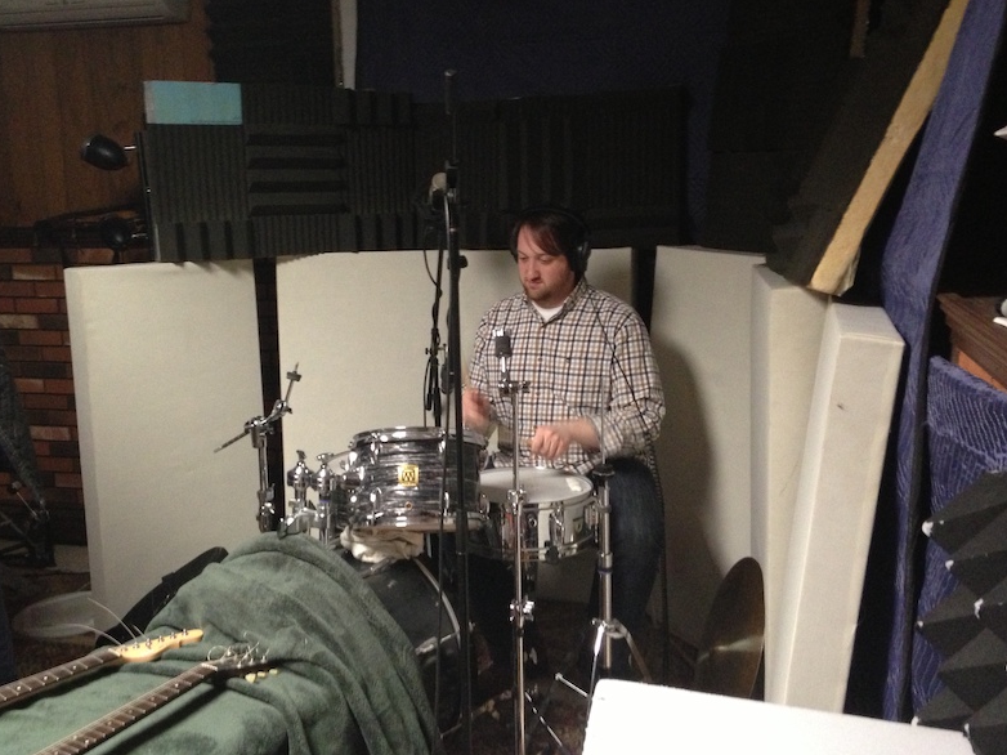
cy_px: 365
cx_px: 440
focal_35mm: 38
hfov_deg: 48.9
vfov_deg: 37.7
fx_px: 1105
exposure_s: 1/20
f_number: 2.4
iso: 400
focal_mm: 4.13
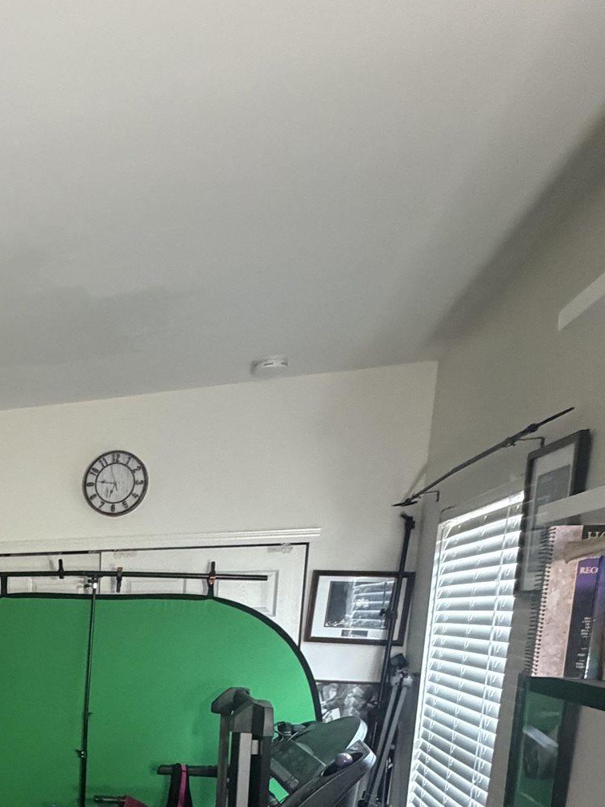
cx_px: -74
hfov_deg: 36.6
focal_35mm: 32
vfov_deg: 49.5
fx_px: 746
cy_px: 750
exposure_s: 1/60
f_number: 2.2
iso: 800
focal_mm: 2.22
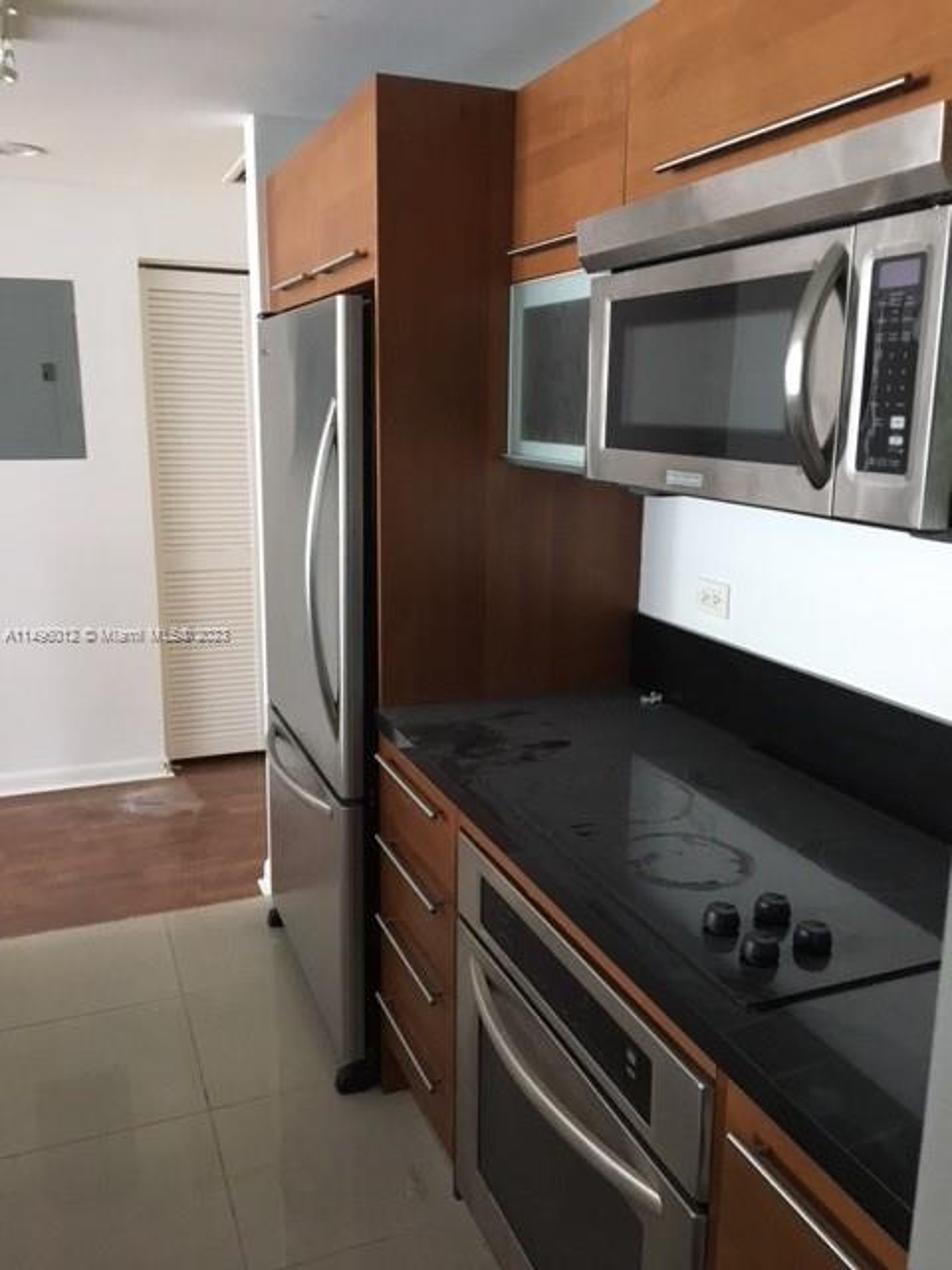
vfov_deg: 61.7
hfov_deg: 48.2
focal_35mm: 29
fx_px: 1063
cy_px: 635
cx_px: 476
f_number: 2.2
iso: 160
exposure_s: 1/30
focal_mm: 4.15
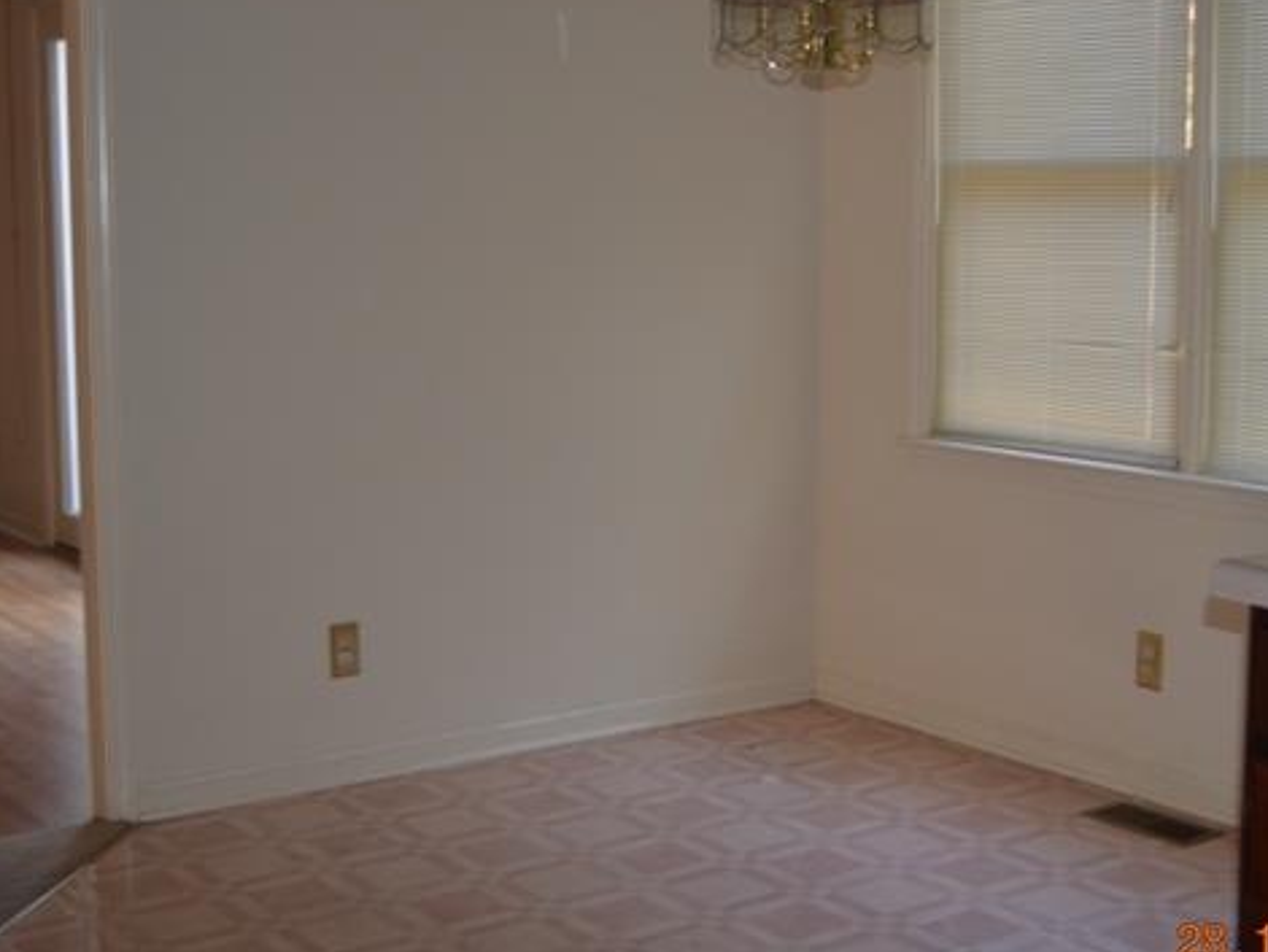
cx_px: 723
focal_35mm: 51
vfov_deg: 28.6
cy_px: 453
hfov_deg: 37.4
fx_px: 1869
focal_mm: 26
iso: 450
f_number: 4
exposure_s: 1/60
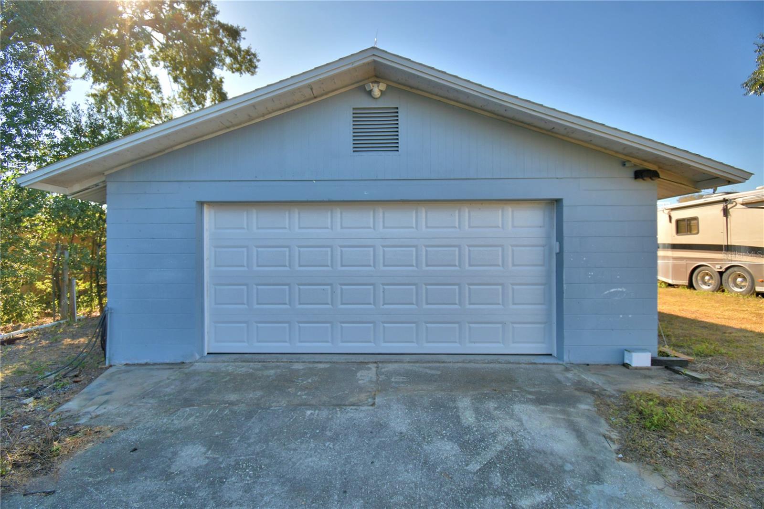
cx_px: 382
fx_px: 318
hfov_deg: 100.4
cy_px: 254
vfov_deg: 77.3
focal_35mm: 15
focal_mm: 10
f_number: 4.5
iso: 125
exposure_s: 1/500
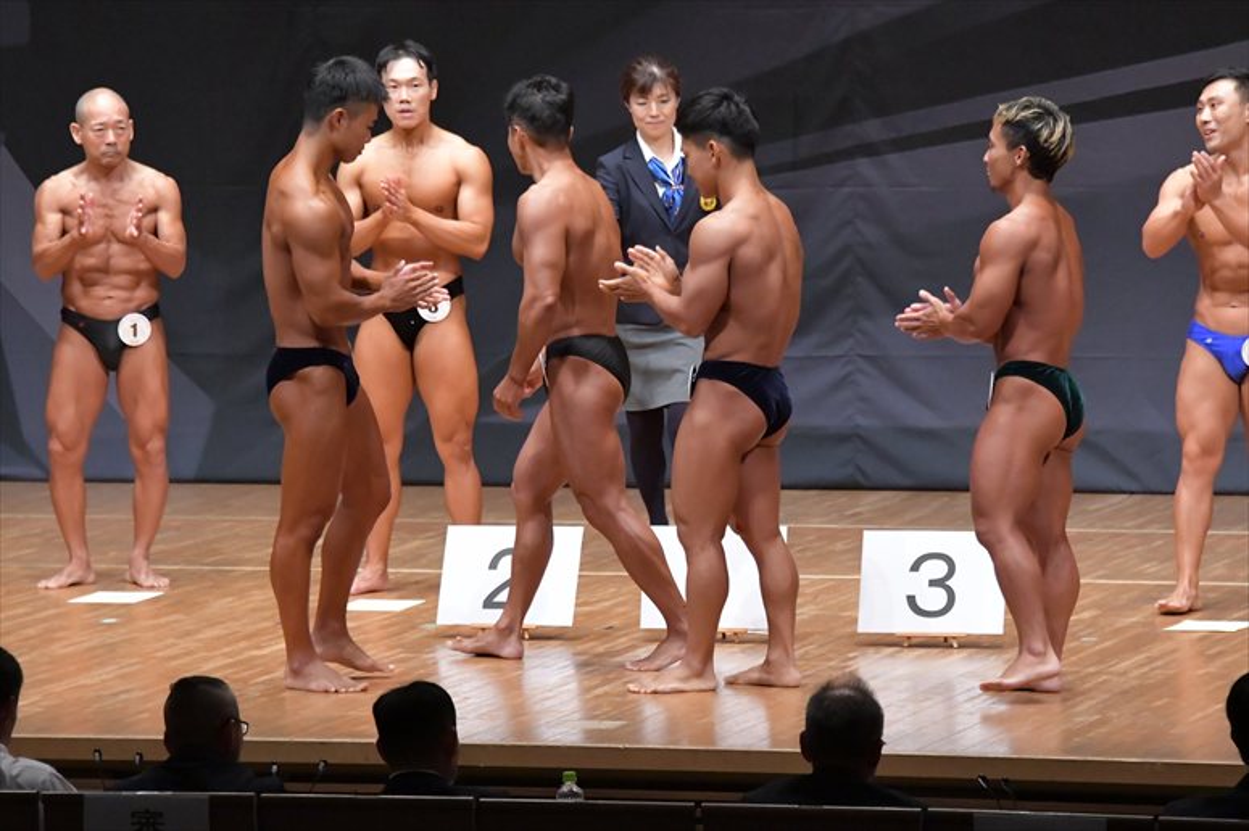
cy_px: 416
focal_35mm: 225
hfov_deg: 9.2
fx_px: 7803
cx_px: 624
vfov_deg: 6.1
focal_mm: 150
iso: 8000
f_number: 5.6
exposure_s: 1/400
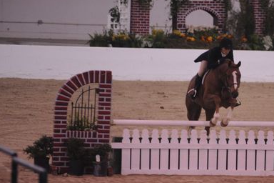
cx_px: 215
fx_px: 2534
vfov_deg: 4.1
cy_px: 113
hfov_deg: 6.2
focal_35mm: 333
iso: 5000
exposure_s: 1/400
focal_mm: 200
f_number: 2.8
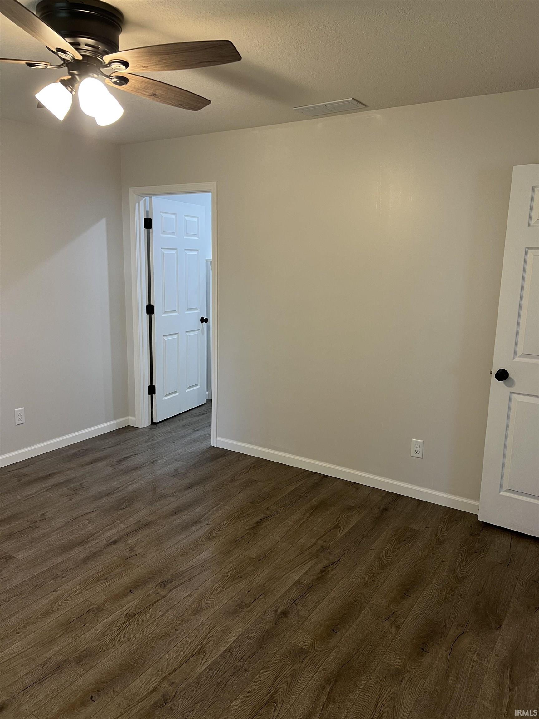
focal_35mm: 26
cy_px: 360
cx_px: 270
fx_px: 540
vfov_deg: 67.3
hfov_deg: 53.1
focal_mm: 5.7
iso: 100
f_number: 1.5
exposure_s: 1/60
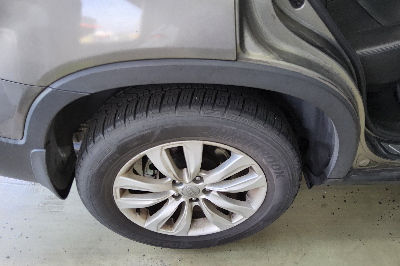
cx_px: 202
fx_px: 300
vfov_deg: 47.9
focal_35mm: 27
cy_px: 141
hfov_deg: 67.4
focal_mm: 3.08
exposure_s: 1/120
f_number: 2
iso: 125
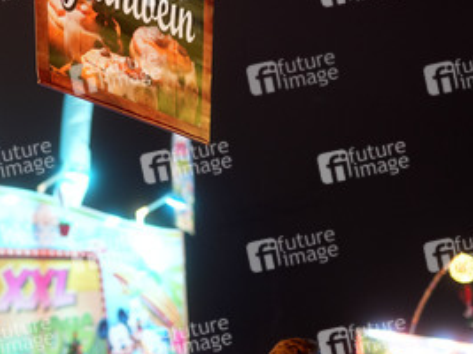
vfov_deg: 20.1
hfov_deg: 26.5
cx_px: 139
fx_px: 997
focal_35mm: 73
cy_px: 119
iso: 640
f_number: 1.6
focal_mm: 30
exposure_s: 1/60
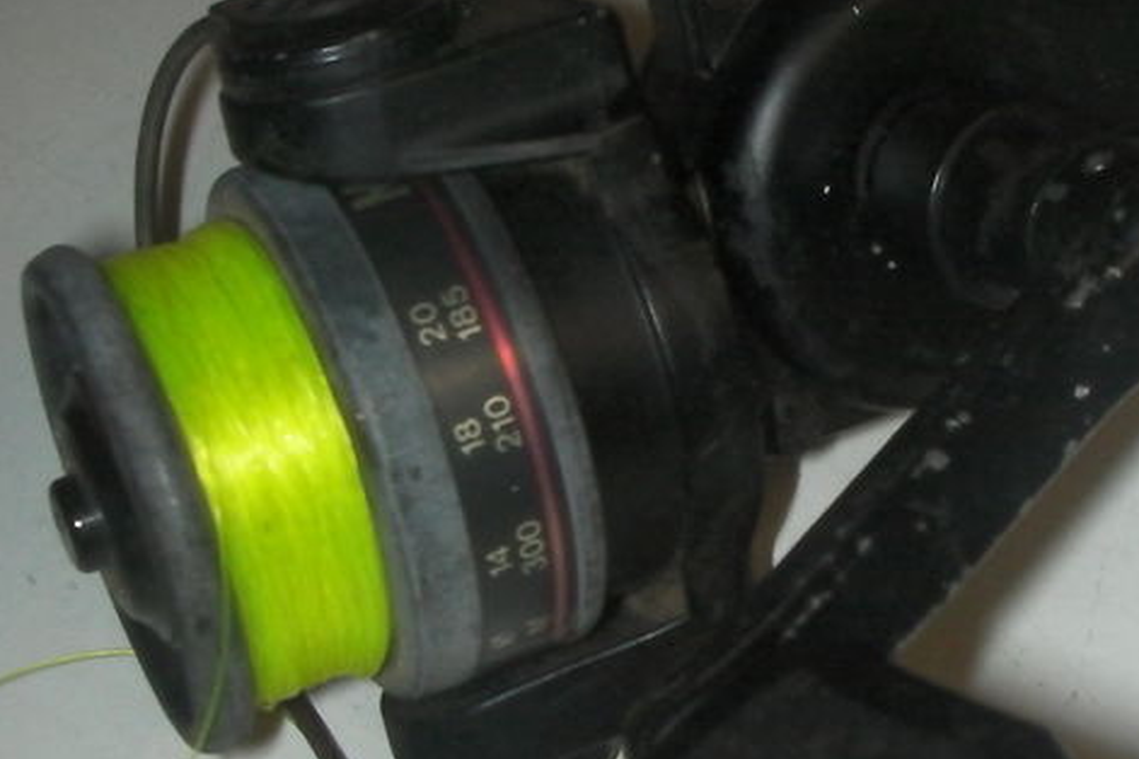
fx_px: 2657
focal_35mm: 84
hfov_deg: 24.0
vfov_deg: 16.3
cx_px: 800
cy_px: 375
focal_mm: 6.3
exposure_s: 1/30
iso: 200
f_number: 5.6
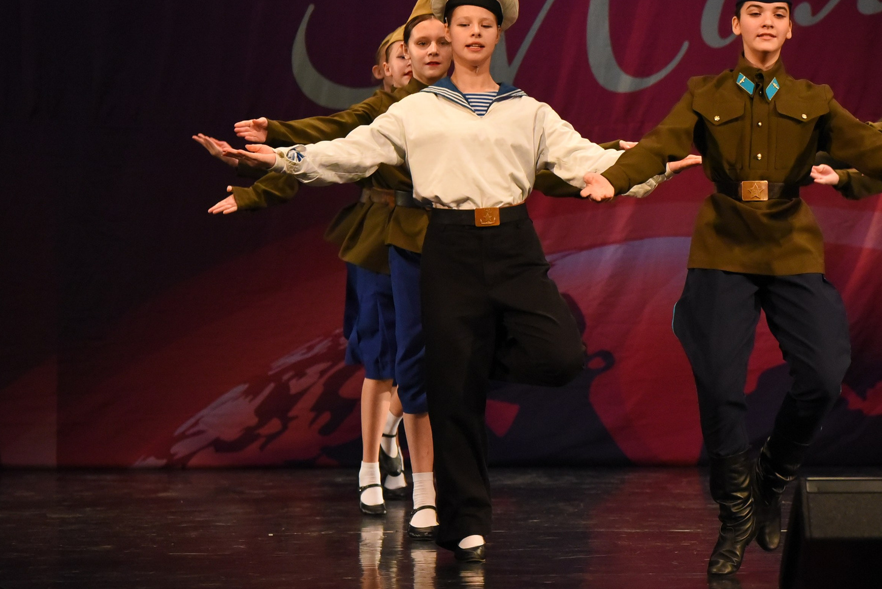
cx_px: 701
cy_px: 225
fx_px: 5391
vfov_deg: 6.2
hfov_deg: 9.3
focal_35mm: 220
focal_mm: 125
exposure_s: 1/640
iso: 5000
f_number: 3.5
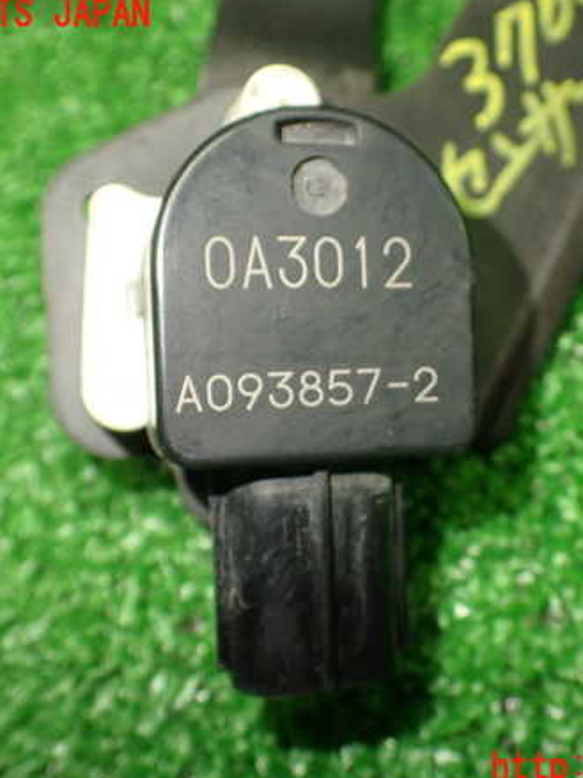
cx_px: 360
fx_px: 921
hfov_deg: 35.0
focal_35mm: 41
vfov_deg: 45.8
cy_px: 392
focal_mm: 5.4
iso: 500
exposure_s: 1/125
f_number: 2.3
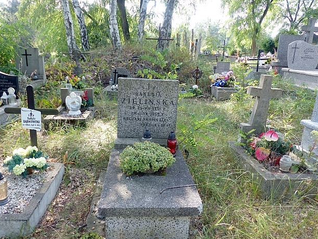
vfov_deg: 53.1
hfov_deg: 67.3
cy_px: 123
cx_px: 159
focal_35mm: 26
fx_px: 239
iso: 100
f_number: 3.2
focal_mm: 4.5
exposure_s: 1/100
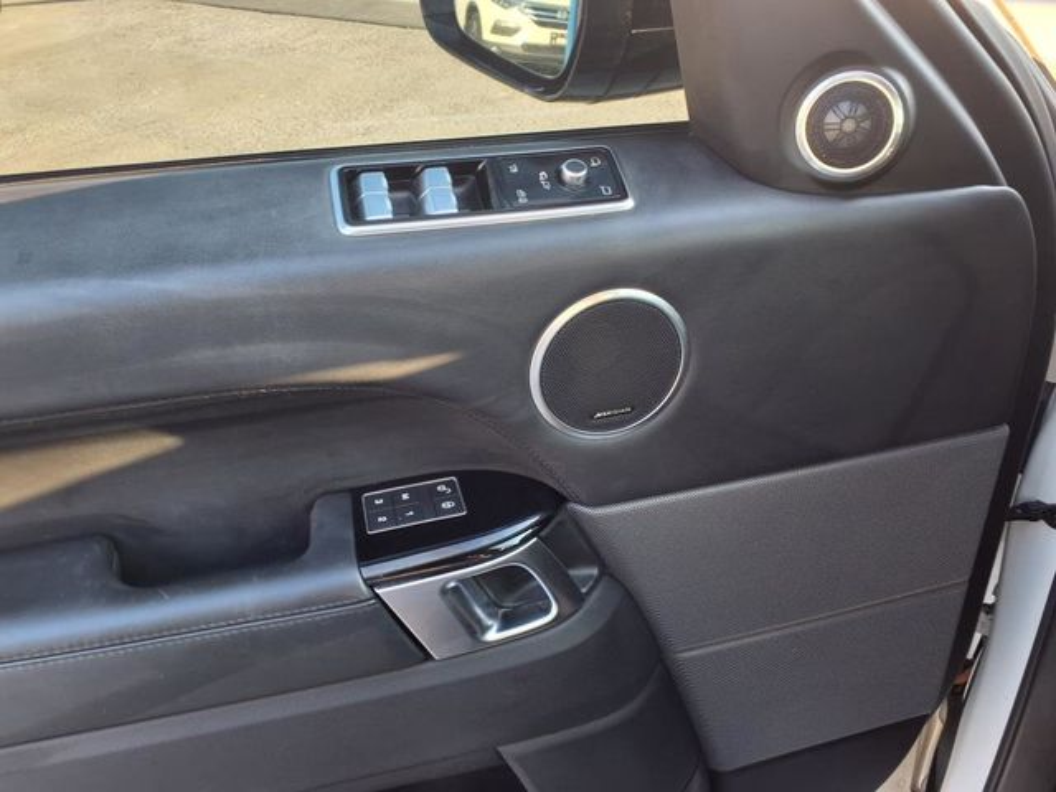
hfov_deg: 65.3
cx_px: 528
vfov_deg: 51.4
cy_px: 396
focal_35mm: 27
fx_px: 824
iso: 40
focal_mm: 3.58
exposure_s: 1/60.2
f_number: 1.9
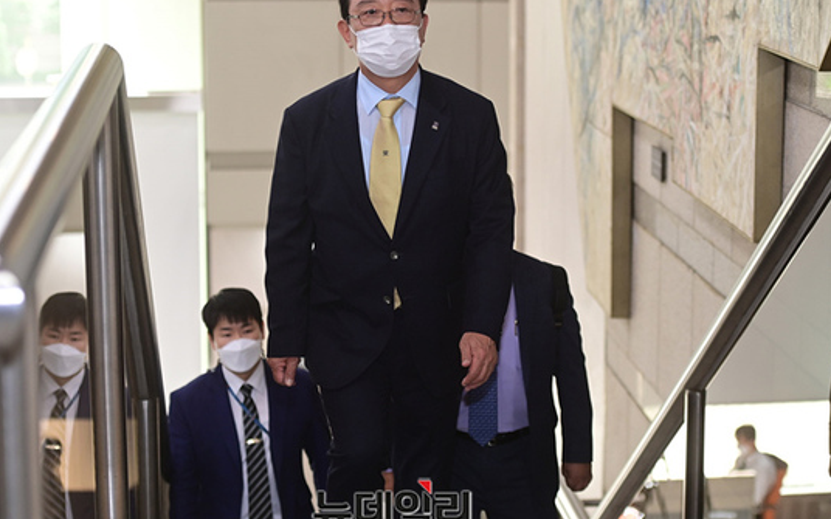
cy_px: 233
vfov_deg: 15.4
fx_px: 1925
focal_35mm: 85
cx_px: 392
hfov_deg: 24.4
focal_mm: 70
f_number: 2.8
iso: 640
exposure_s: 1/250
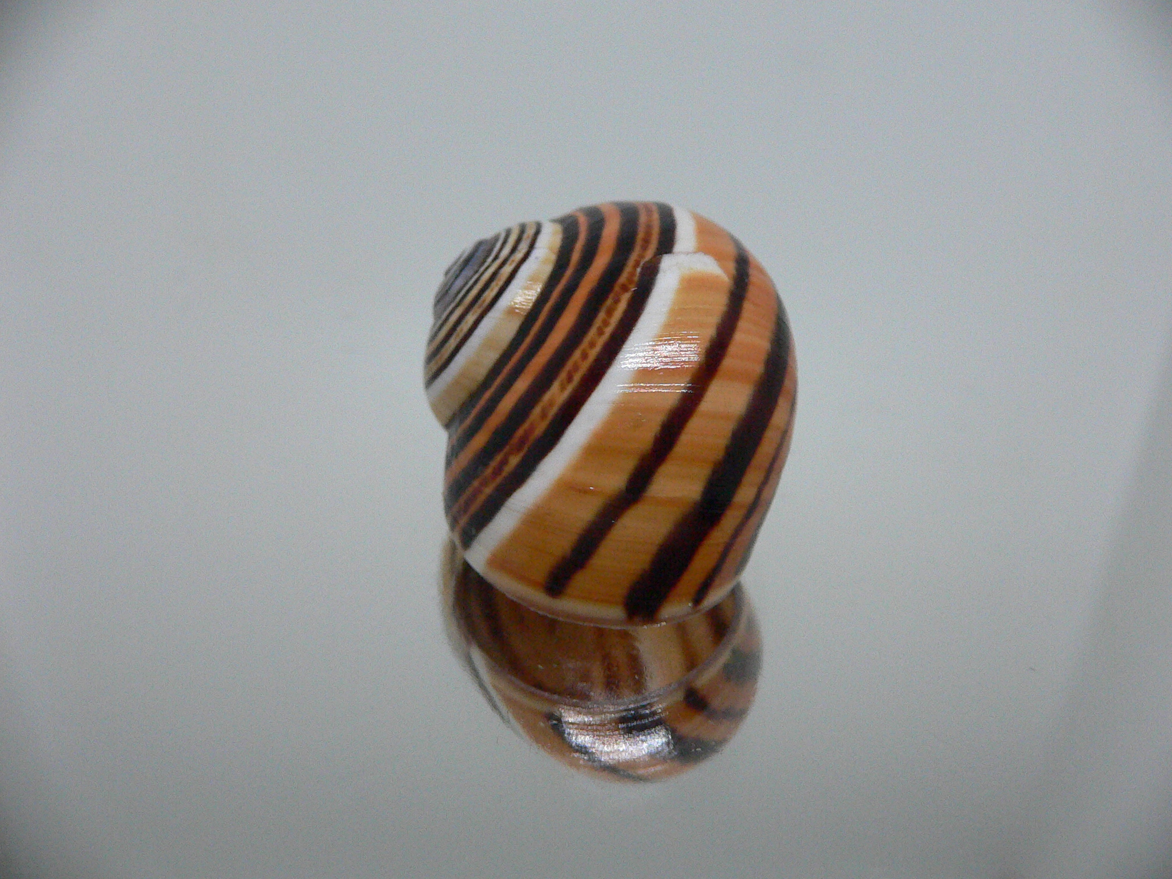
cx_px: 586
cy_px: 440
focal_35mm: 35
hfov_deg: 52.6
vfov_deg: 40.7
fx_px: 1185
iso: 200
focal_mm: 4.6
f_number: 2.8
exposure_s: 1/50
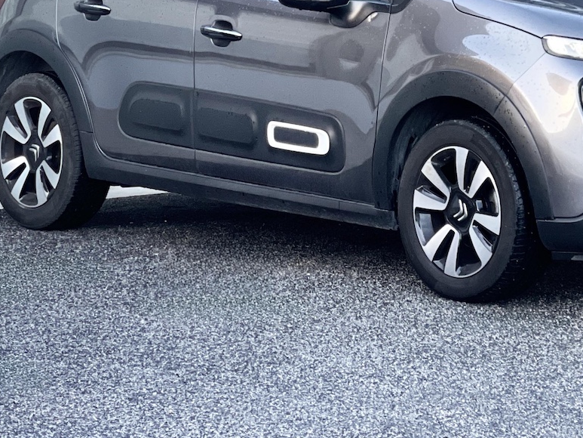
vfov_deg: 11.4
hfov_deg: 15.2
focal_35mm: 129
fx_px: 2173
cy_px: 65
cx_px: 444
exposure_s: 1/121
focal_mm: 7.5
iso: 80
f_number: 2.2
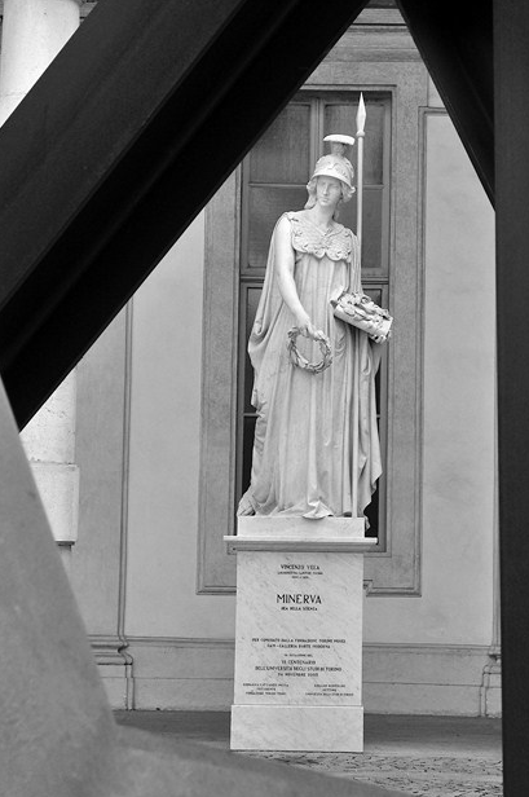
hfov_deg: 12.0
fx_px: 2520
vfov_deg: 17.9
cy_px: 308
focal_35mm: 114
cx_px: 331
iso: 200
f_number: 8
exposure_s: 1/50
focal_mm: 52
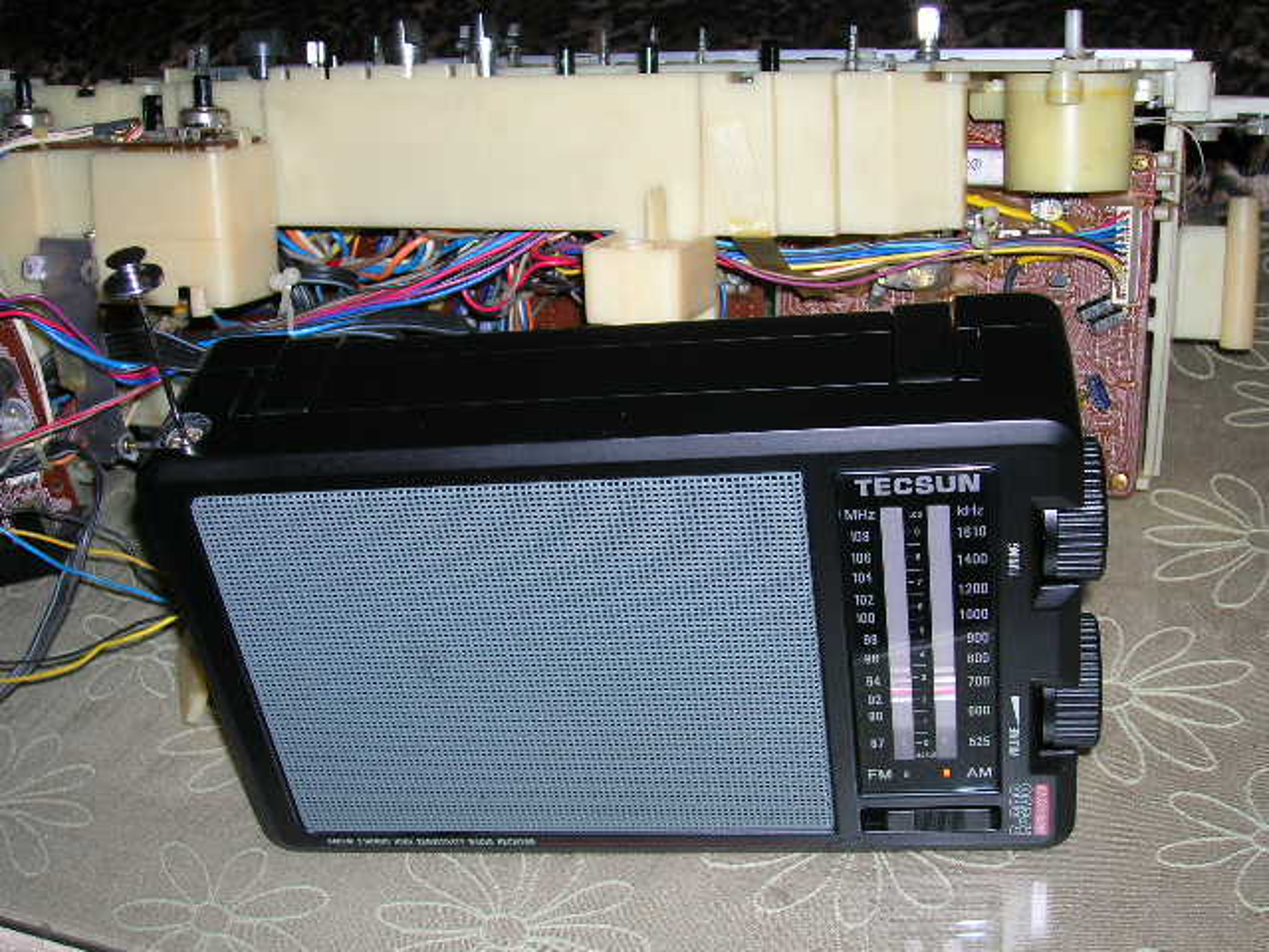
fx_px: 1686
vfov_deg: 31.5
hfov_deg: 41.2
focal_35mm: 46
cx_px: 634
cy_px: 476
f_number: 3.2
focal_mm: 7.7
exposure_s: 1/60.1
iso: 50
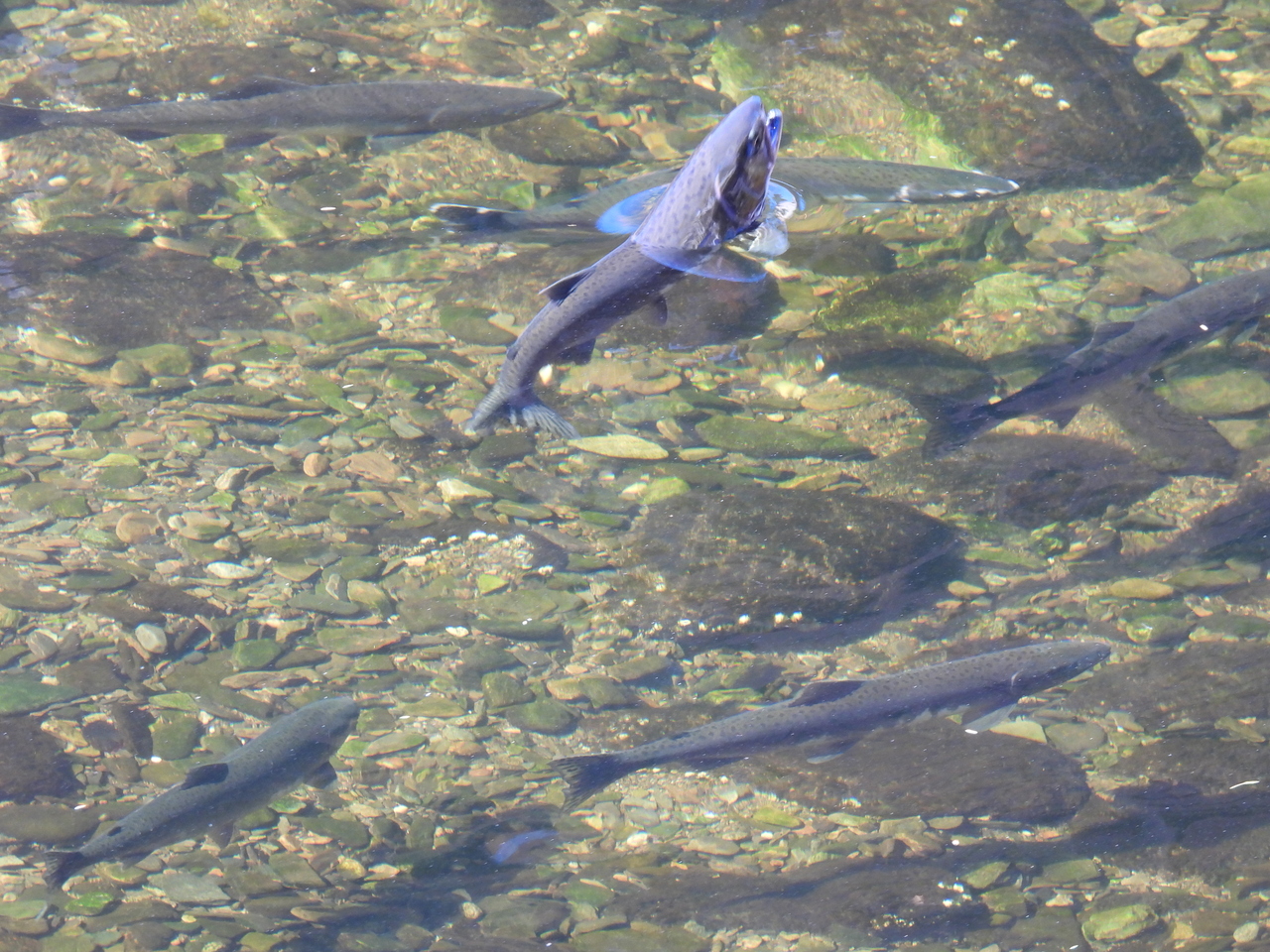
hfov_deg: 3.3
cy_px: 476
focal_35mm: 600
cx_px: 635
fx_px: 22013
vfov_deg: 2.5
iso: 400
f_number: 5
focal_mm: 107
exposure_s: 1/100
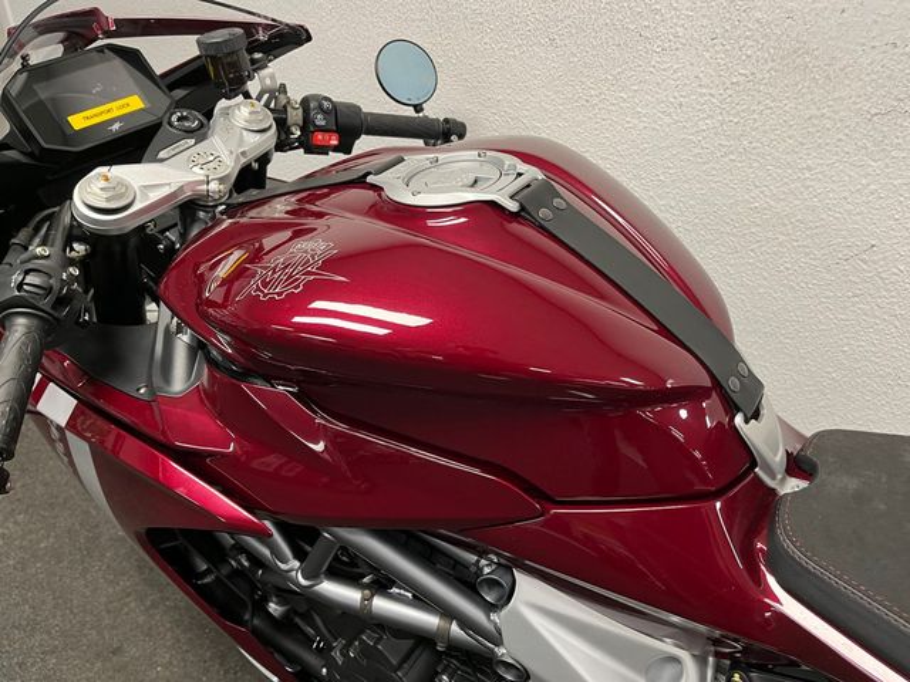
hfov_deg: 67.3
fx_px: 683
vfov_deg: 53.1
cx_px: 455
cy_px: 341
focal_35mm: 26
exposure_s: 1/50
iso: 125
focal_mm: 5.1
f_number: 1.6
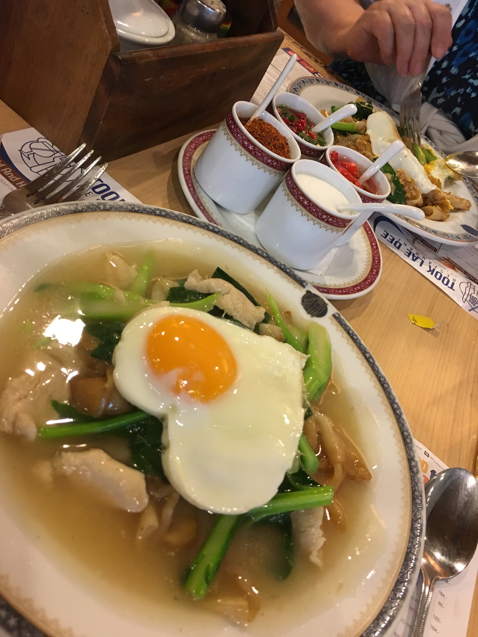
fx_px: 534
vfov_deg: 61.7
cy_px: 318
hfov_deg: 48.2
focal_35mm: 29
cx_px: 239
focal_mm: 4.15
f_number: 2.2
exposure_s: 1/25
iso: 200
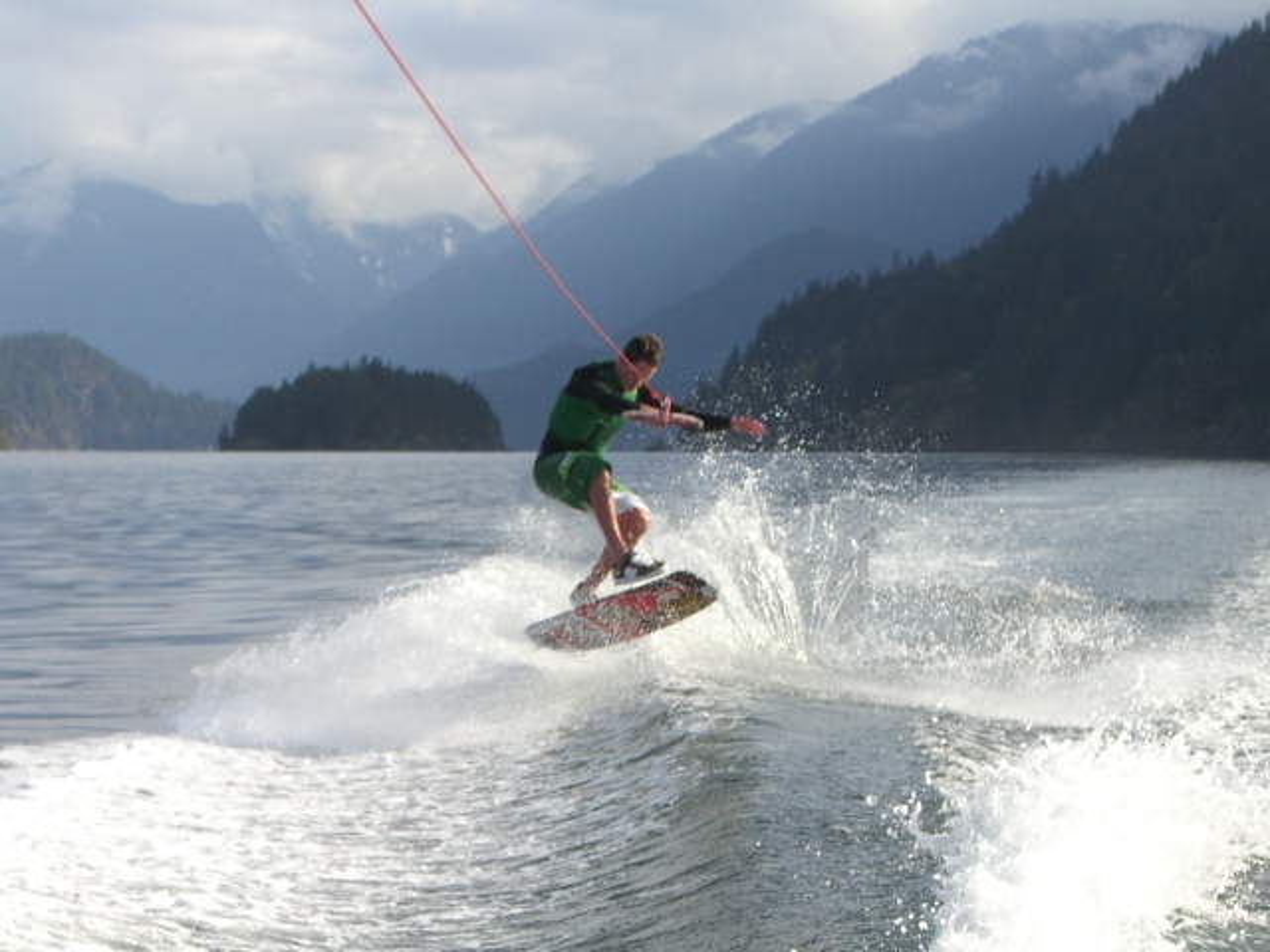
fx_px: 4182
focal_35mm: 114
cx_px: 635
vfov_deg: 13.0
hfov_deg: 17.3
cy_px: 476
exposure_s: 1/800
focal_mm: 18.6
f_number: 5.2
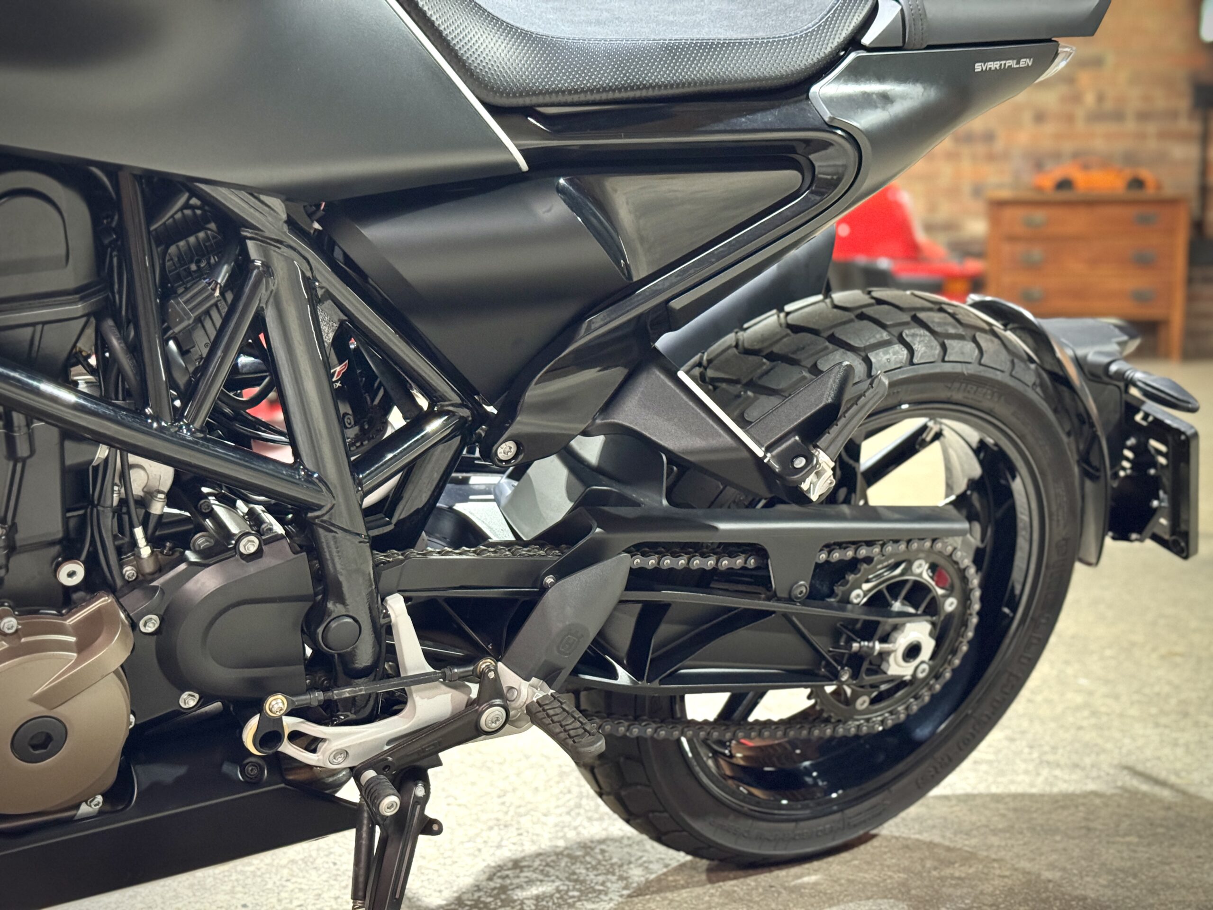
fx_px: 1682
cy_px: 455
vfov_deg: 30.3
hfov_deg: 39.7
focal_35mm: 48
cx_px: 606
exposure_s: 1/25
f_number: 1.78
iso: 640
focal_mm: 6.76
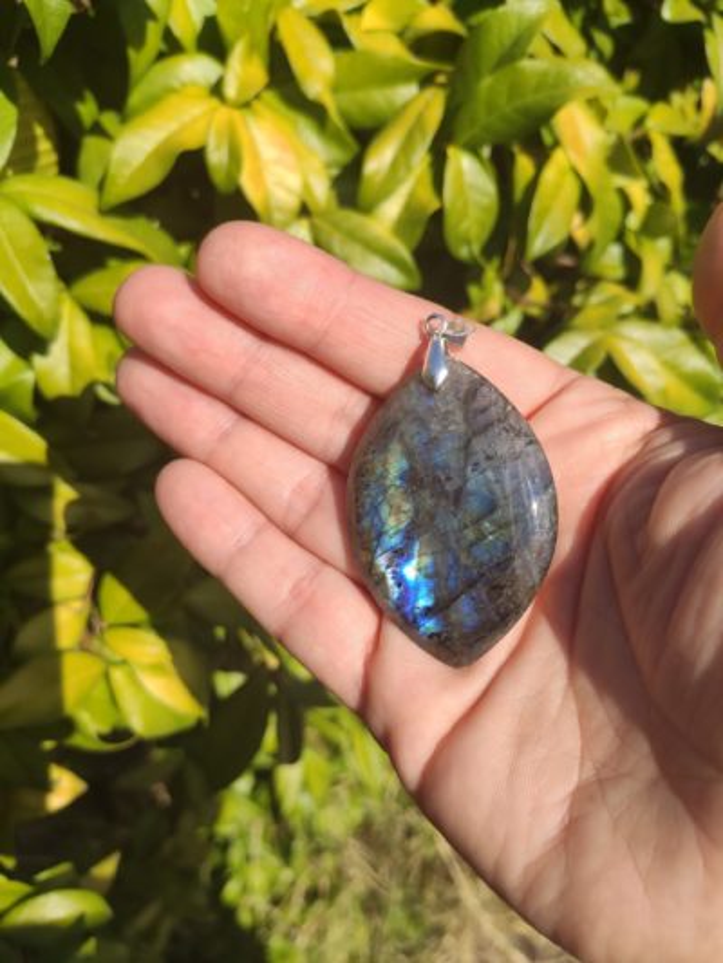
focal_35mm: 26
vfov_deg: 67.3
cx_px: 362
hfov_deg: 53.1
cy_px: 482
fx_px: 724
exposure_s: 1/1740
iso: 112
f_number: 1.75
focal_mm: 4.77
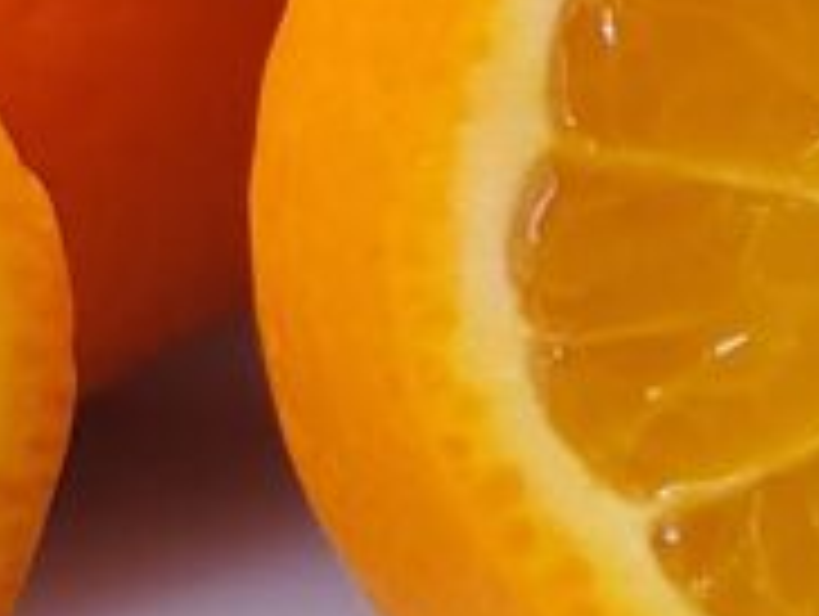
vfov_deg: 8.7
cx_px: 842
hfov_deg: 11.4
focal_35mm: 171
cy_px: 103
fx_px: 4051
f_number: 2.4
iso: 320
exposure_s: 1/120
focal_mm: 4.3
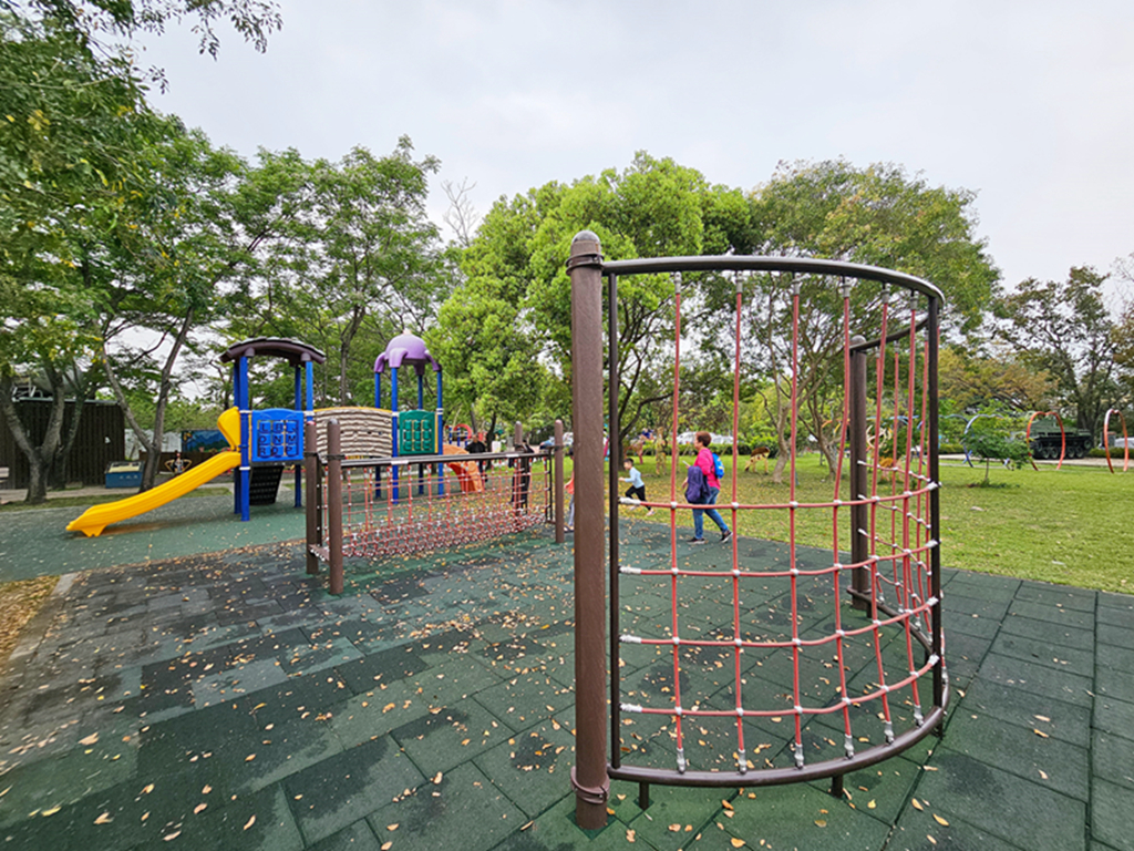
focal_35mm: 13
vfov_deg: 89.9
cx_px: 567
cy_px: 426
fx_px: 426
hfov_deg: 106.2
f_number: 2.2
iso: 50
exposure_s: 1/1425
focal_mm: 2.2
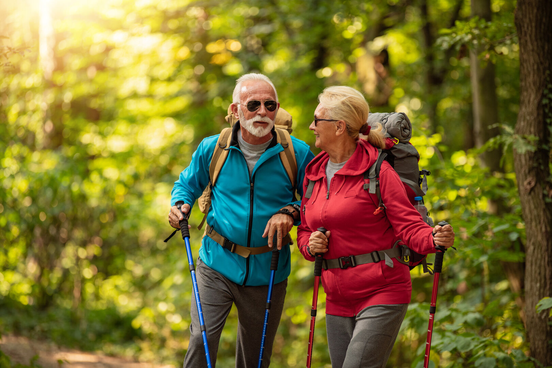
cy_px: 184
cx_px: 276
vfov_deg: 7.6
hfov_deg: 11.4
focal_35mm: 180
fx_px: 2760
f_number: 3.2
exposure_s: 1/200
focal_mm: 180
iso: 250
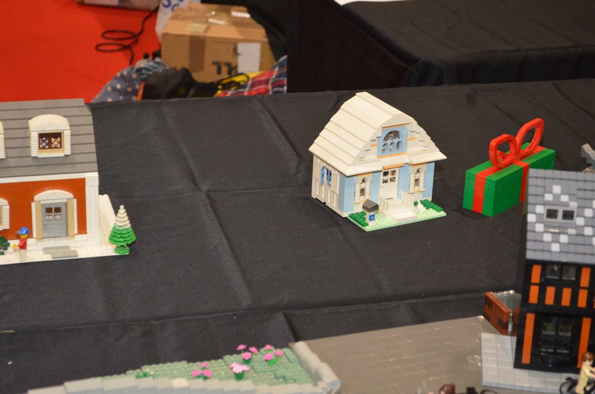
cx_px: 298
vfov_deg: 16.5
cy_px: 197
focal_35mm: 82
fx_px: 1361
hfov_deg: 24.7
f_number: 5.6
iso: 3200
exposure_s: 1/60
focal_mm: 55
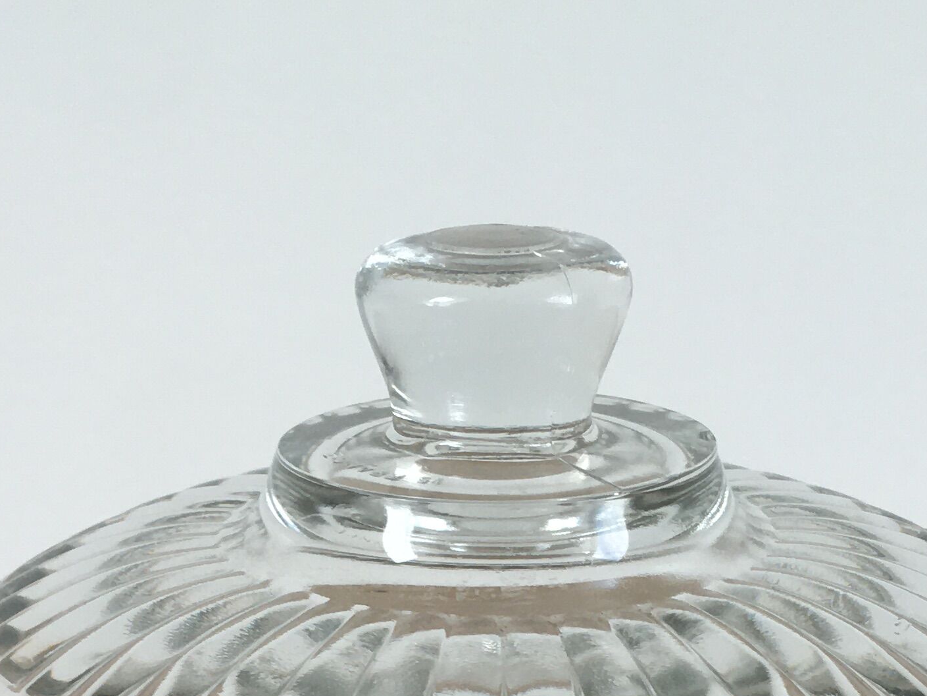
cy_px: 837
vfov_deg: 17.0
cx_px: 499
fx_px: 2223
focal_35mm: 83
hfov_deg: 23.6
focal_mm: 4.15
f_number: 2.2
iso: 32
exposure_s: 1/100
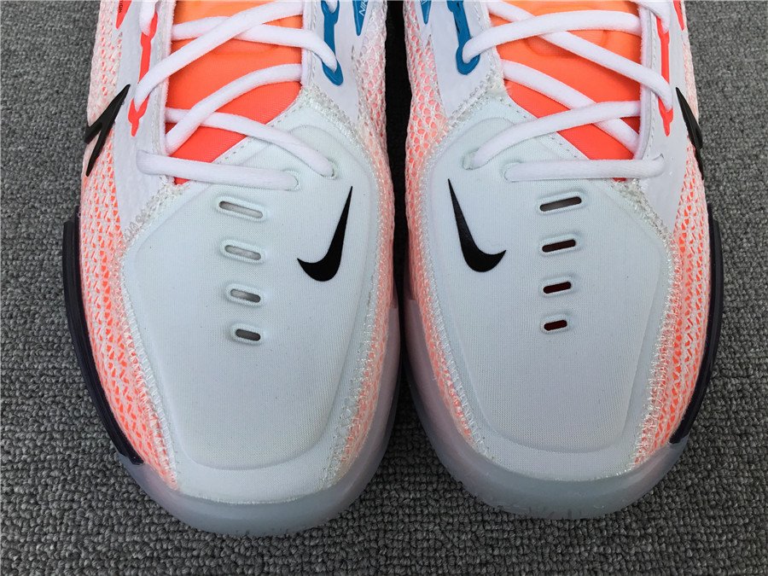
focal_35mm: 31
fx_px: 688
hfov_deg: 58.4
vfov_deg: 45.4
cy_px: 288
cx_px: 384
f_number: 2.4
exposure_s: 1/905
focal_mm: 3.3
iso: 25
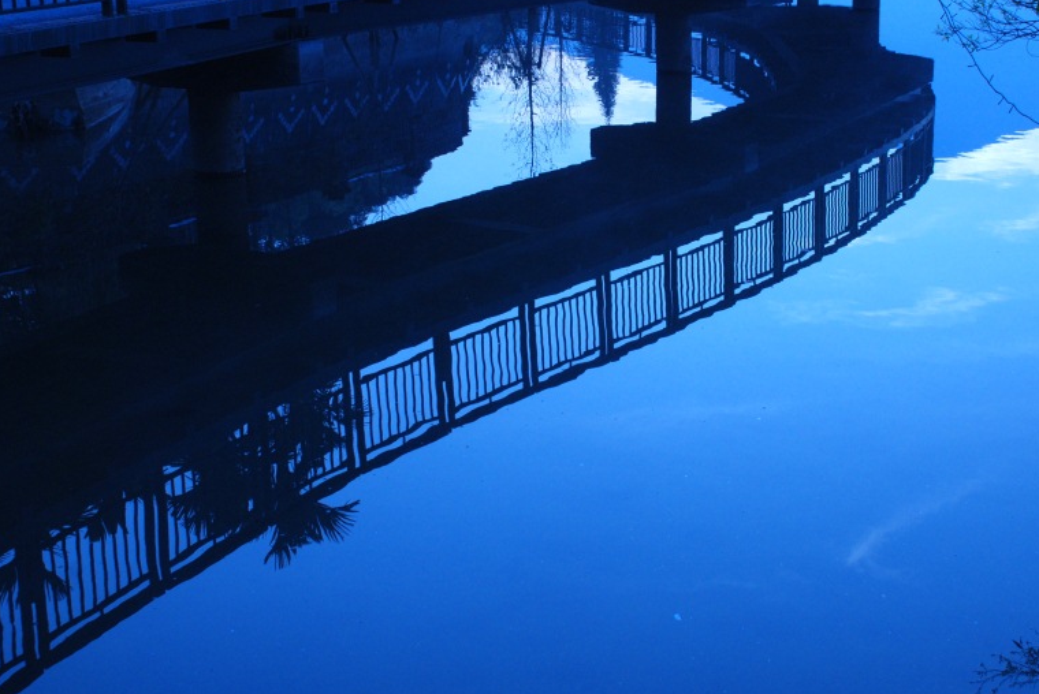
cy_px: 256
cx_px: 607
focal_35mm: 63
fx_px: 1810
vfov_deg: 21.7
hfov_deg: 32.0
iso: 400
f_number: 11
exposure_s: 1/100
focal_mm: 31
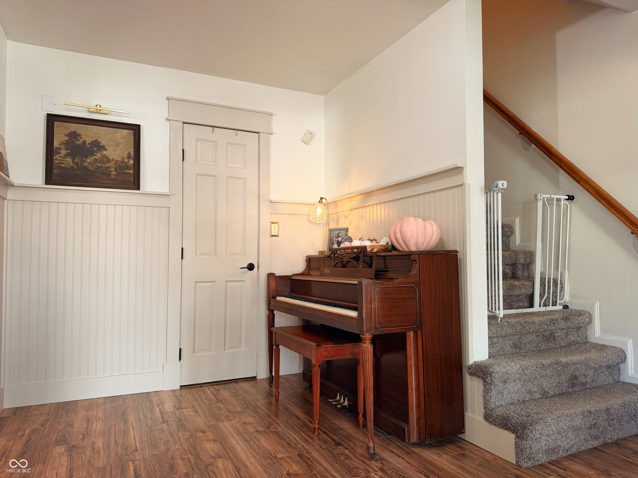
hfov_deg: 71.6
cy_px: 239
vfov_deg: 56.8
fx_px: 442
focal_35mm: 24
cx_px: 319
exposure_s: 1/60
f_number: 1.78
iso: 125
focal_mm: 6.76
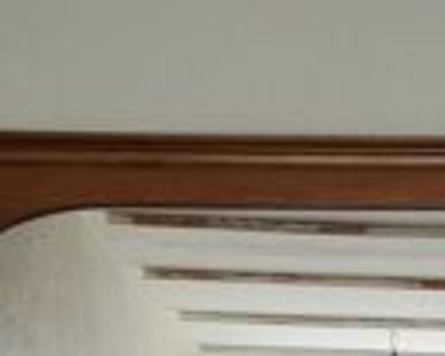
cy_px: 591
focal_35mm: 102
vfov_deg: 13.8
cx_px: 414
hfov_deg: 18.5
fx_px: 1342
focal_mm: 3.95
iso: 64
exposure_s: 1/100
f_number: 1.8
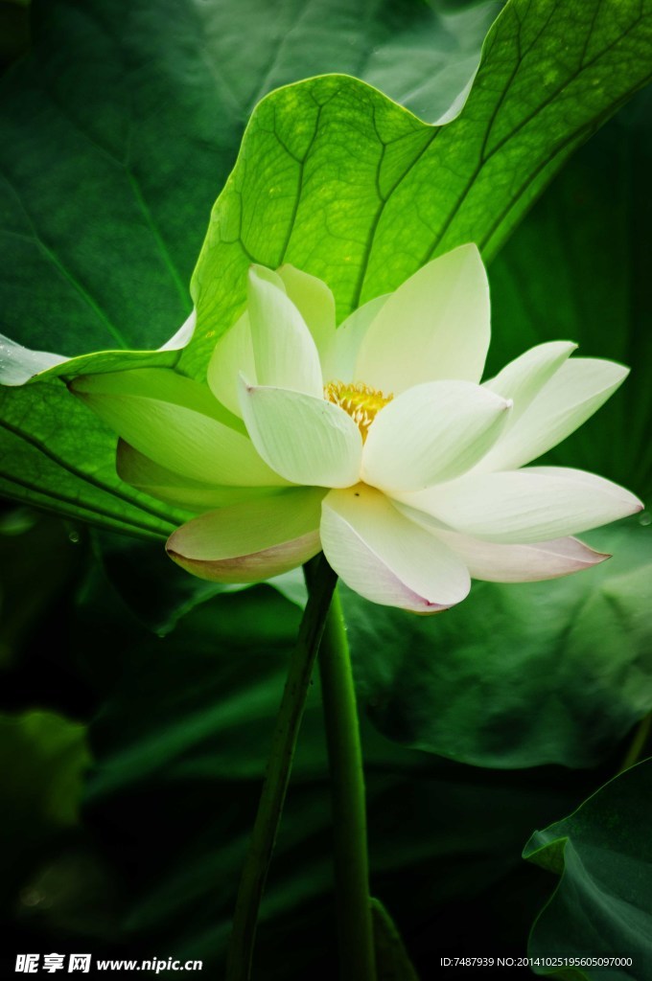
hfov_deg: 3.0
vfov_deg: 4.6
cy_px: 490
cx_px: 326
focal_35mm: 450
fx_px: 12257
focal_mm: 300
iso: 100
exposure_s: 1/160
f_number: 5.6
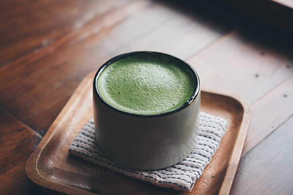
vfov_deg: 21.2
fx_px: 521
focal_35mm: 64
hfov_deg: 31.4
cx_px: 146
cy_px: 98
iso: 200
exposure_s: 1/210
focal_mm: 42.7
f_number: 2.8
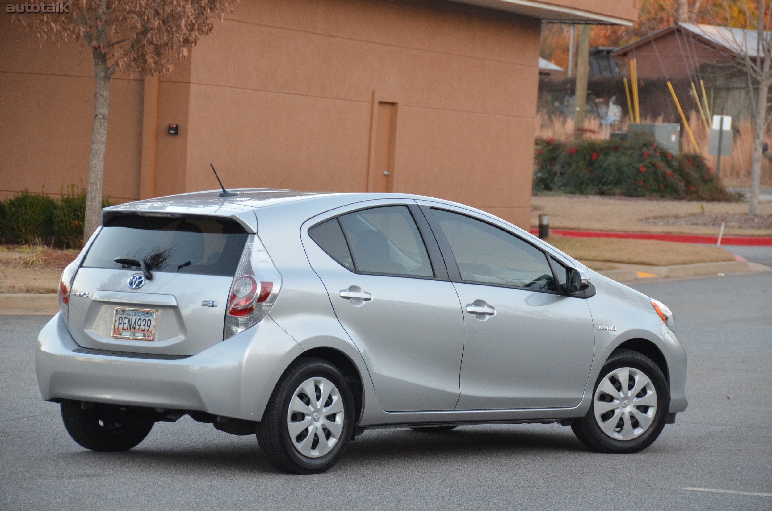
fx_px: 3371
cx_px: 386
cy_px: 256
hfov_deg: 13.1
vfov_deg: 8.7
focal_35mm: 158
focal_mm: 105
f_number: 5.3
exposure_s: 1/320
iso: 1600
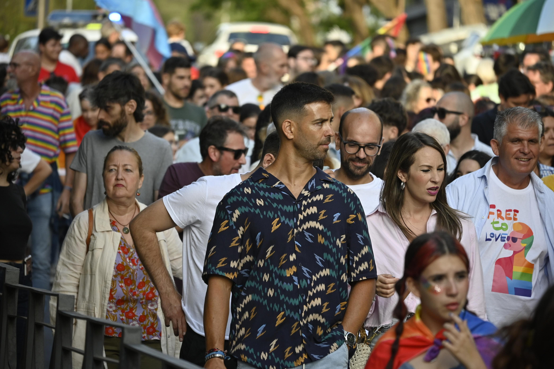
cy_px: 184
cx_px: 277
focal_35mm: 330
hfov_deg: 6.2
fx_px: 5077
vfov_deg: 4.2
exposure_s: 1/320
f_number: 6
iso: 400
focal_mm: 220
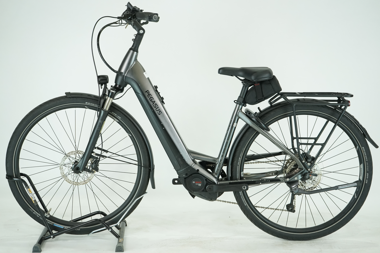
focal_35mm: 54
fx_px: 570
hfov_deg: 36.9
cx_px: 190
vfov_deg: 25.1
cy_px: 126
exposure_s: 1/200
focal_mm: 54
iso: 1600
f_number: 5.6
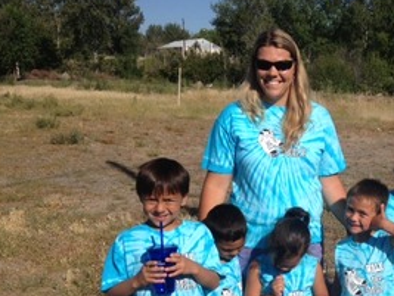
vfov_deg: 24.5
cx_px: 328
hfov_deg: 31.6
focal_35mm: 59
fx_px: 672
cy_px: 230
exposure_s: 1/3067
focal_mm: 4.28
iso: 64
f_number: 2.4
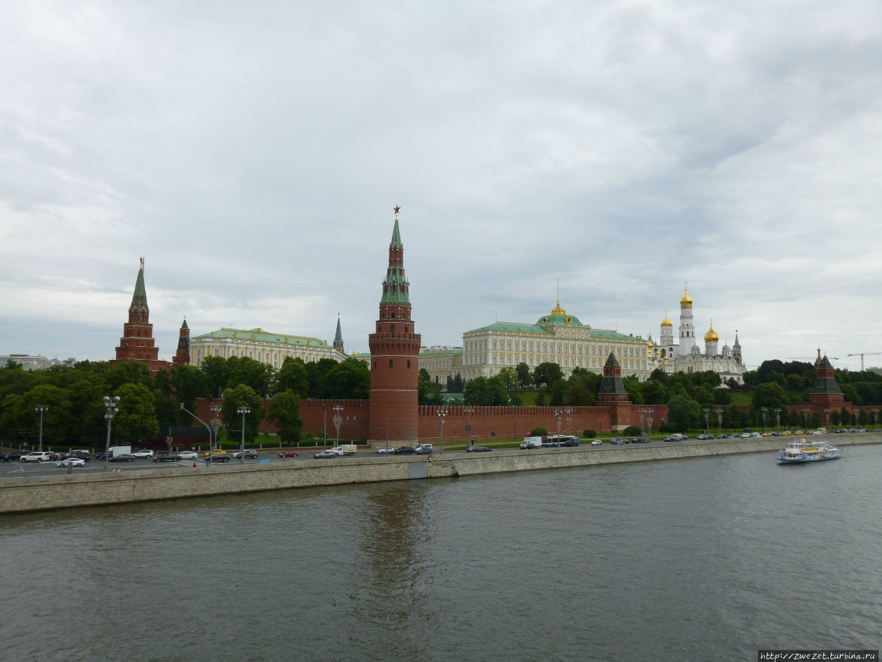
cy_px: 331
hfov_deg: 61.7
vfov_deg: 48.2
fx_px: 739
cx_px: 441
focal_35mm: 29
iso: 100
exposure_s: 1/640
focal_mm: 5.2
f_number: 3.3
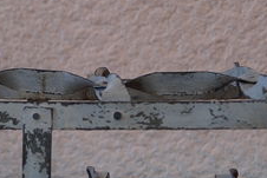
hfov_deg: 13.9
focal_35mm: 146
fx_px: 1083
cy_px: 36
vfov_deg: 9.4
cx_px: 12
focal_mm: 22
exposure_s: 1/160
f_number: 4
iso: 125
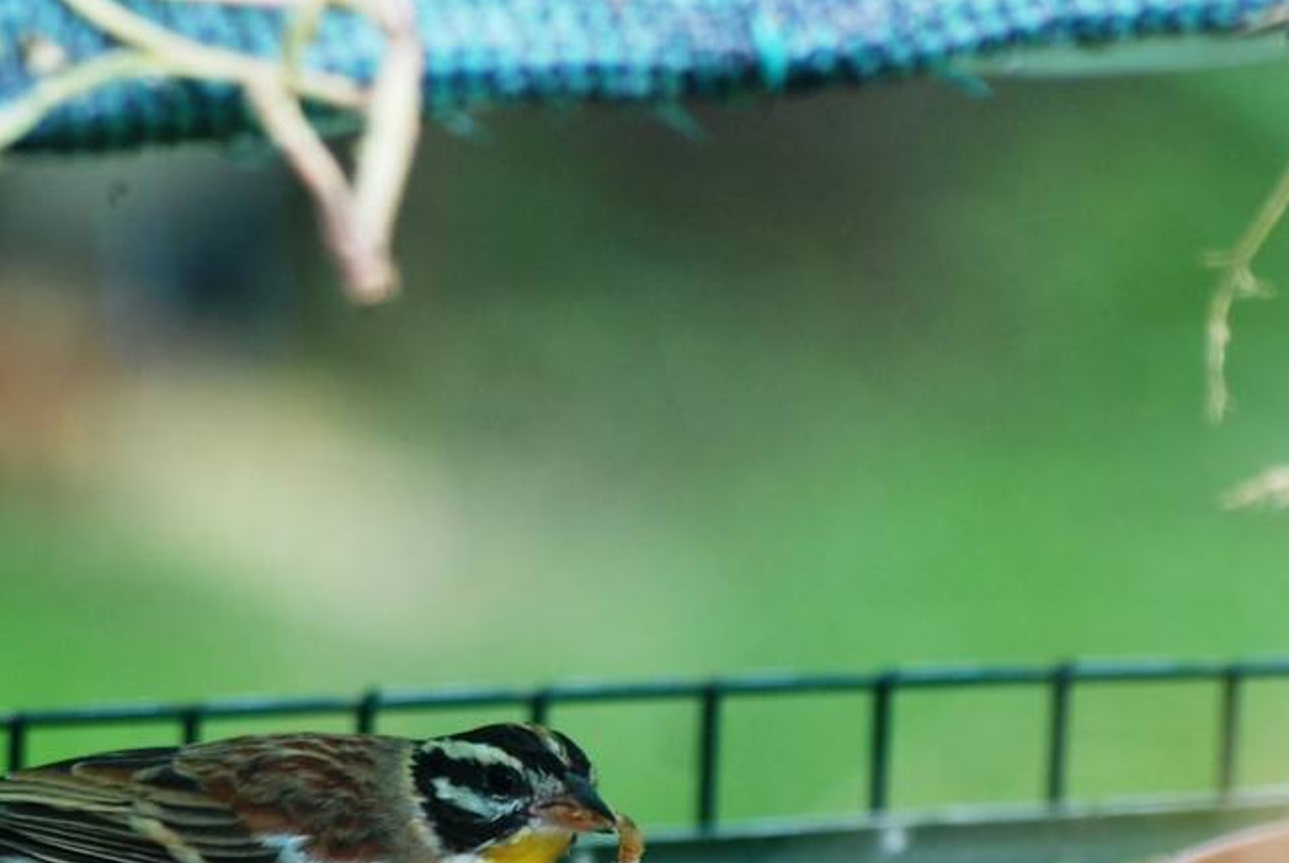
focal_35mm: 725
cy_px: 700
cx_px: 410
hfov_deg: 2.8
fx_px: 26003
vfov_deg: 1.9
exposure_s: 1/125
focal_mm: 195
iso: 250
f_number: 5
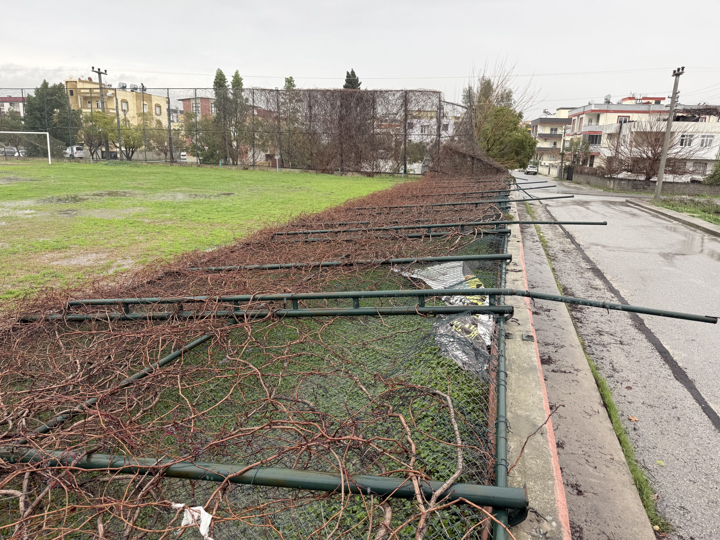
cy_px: 270
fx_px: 499
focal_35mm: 24
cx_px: 360
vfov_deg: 56.8
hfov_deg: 71.6
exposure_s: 1/931
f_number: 1.78
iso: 80
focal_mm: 6.76
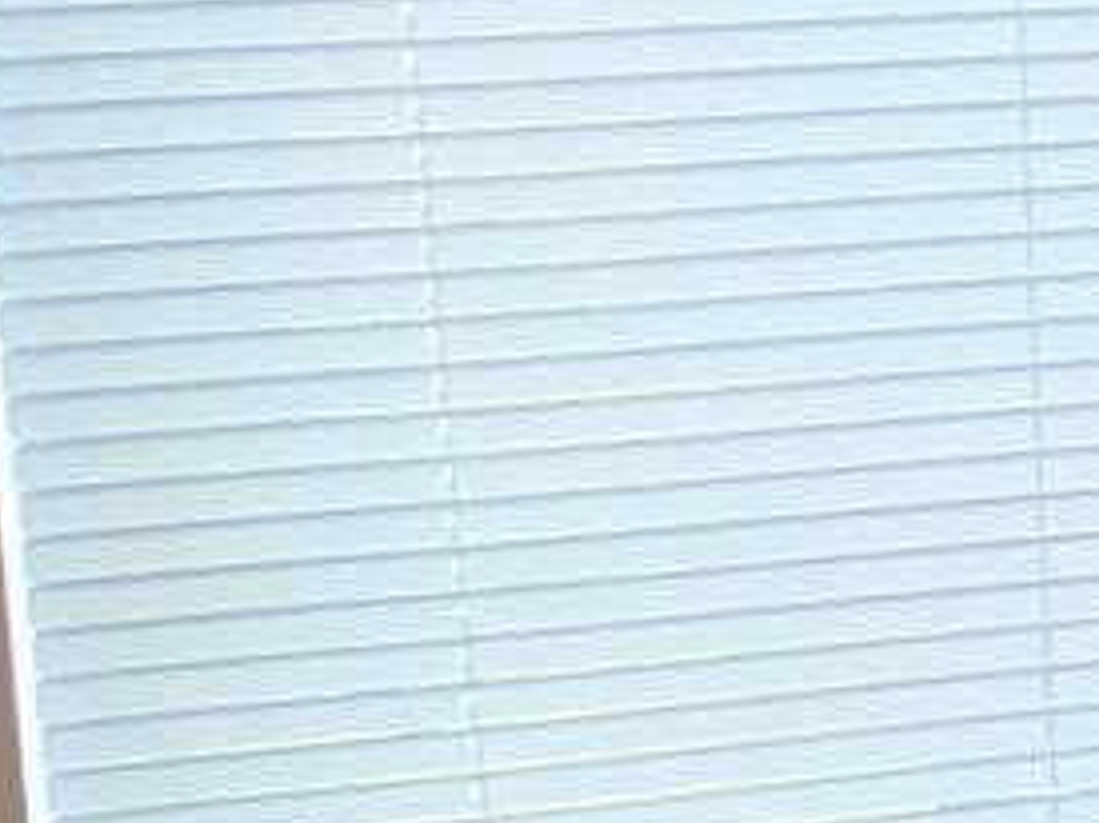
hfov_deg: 7.7
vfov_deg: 7.4
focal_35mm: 201
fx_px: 6379
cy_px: 555
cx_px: 3936
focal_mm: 4.38
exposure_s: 1/279
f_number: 1.73
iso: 75
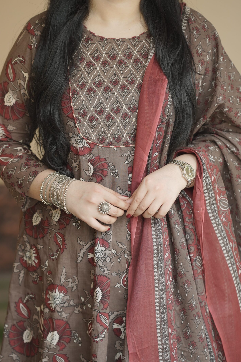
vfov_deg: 20.0
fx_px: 1024
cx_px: 115
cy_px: 180
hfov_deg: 13.4
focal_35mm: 102
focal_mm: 85
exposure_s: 1/400
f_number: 2.2
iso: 400
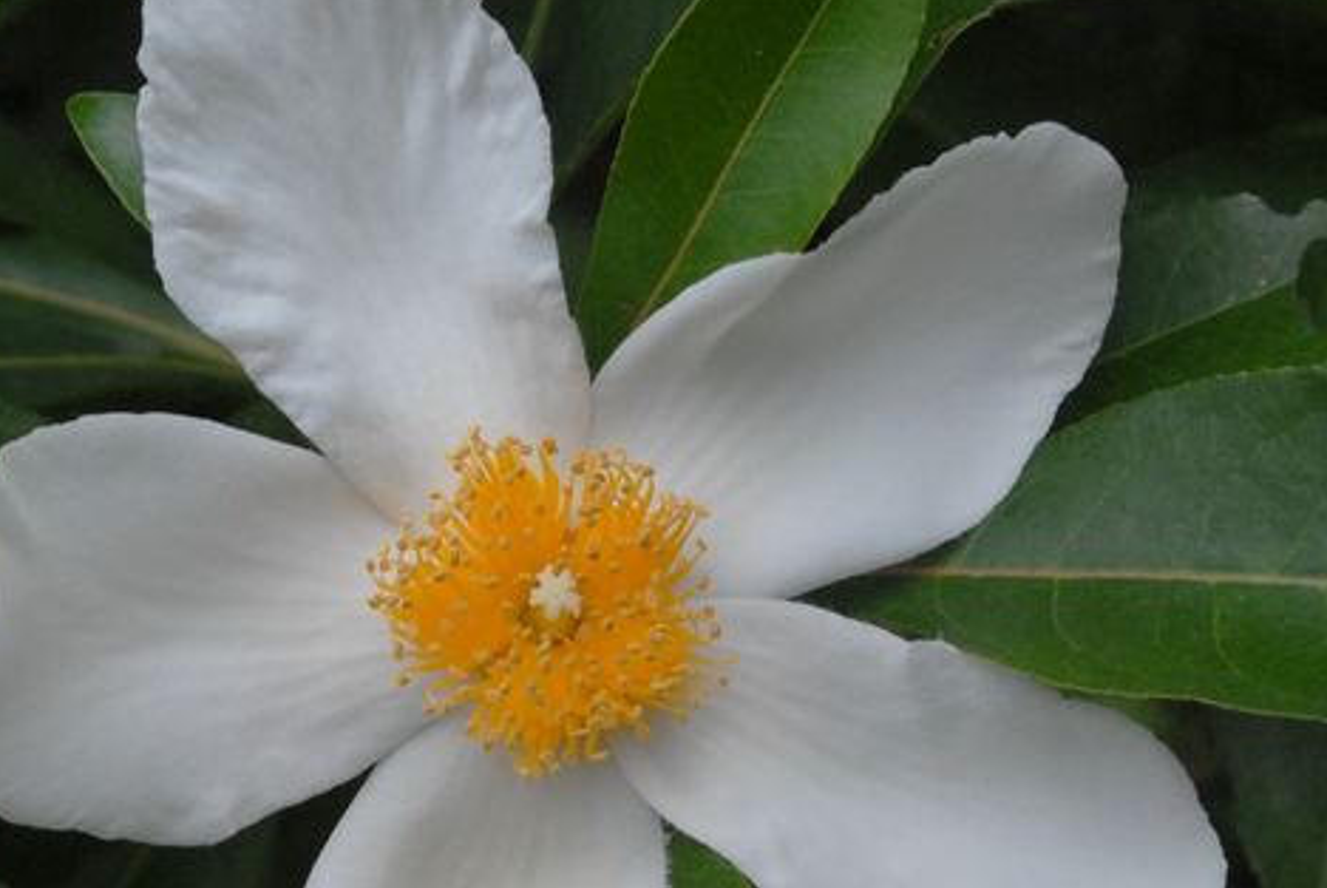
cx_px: 513
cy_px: 637
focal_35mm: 151
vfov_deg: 9.1
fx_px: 5571
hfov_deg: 13.6
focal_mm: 46
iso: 400
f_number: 8
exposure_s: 1/250
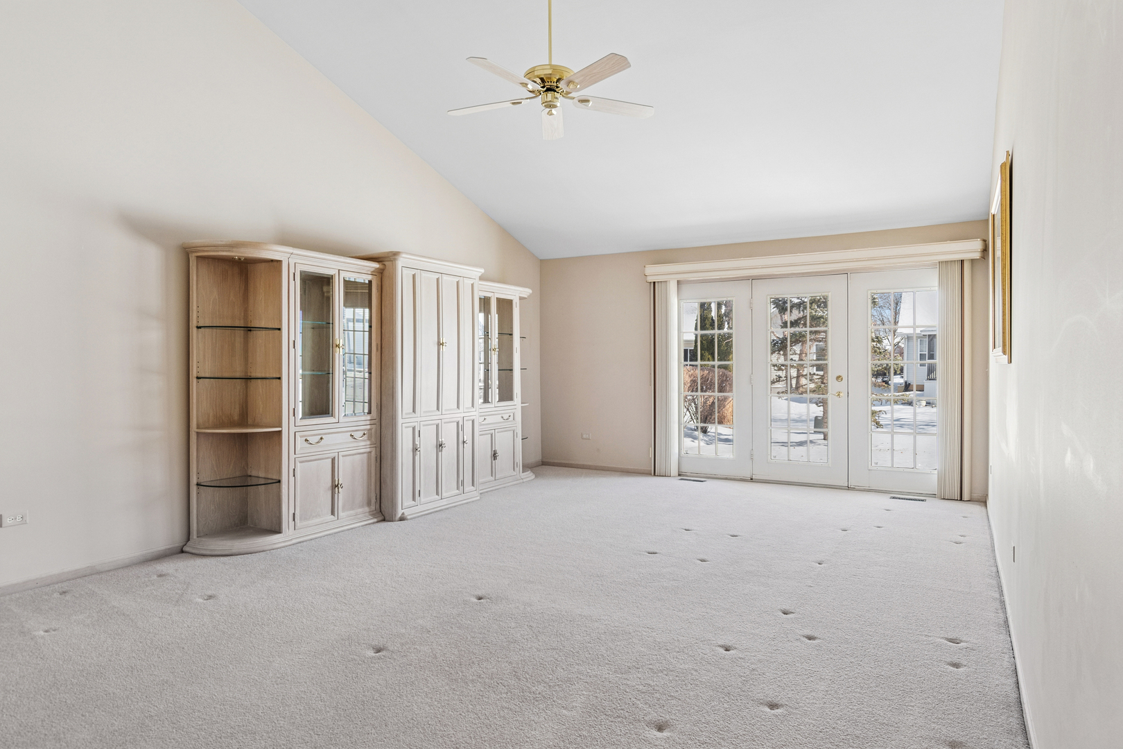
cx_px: 562
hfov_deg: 81.2
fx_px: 655
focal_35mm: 21
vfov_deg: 59.5
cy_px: 374
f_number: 8
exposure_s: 1/50
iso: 320
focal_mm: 14
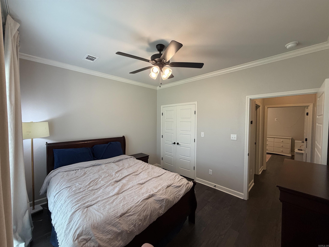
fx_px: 133
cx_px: 164
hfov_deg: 102.1
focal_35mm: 14
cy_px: 124
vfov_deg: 85.7
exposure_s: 1/120
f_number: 2.2
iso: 250
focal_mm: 2.22
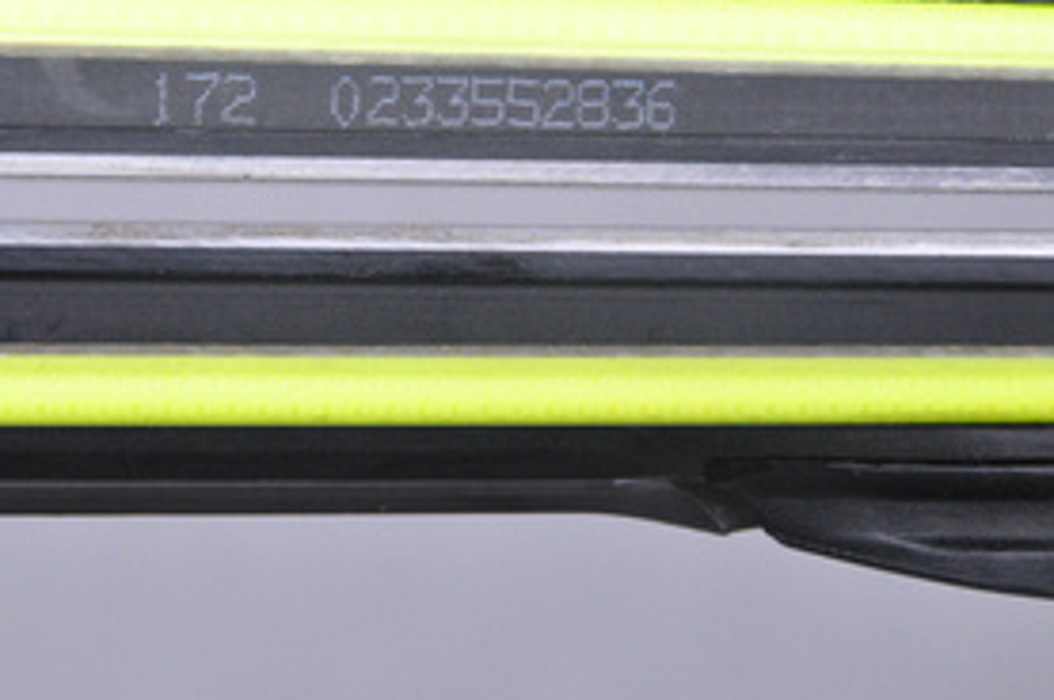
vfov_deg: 5.4
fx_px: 7481
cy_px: 192
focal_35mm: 256
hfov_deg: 8.1
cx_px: 308
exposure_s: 1/125
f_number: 9.5
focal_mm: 105
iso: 3200
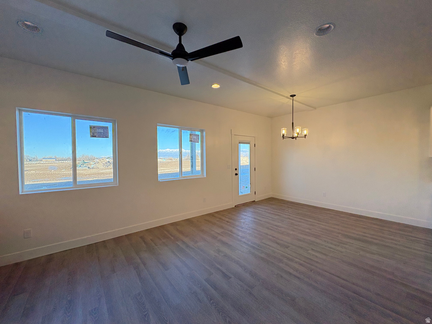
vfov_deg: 85.7
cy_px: 162
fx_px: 175
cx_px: 216
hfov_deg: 102.1
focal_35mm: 14
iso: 64
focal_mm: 2.22
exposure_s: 1/135
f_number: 2.2
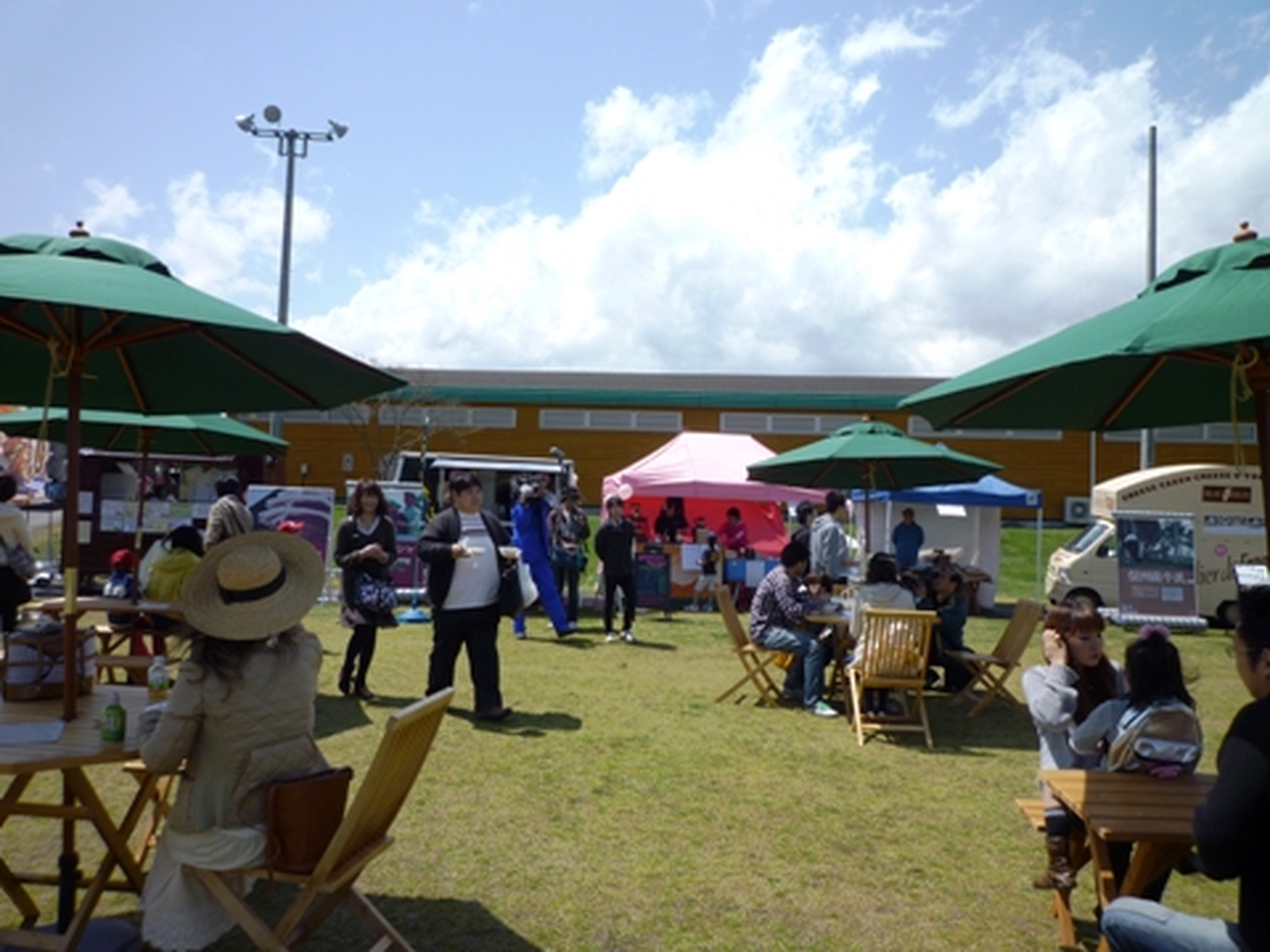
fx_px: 917
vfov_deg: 54.9
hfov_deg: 69.4
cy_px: 476
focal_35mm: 25
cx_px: 635
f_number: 4
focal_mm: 4.4
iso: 80
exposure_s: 1/500
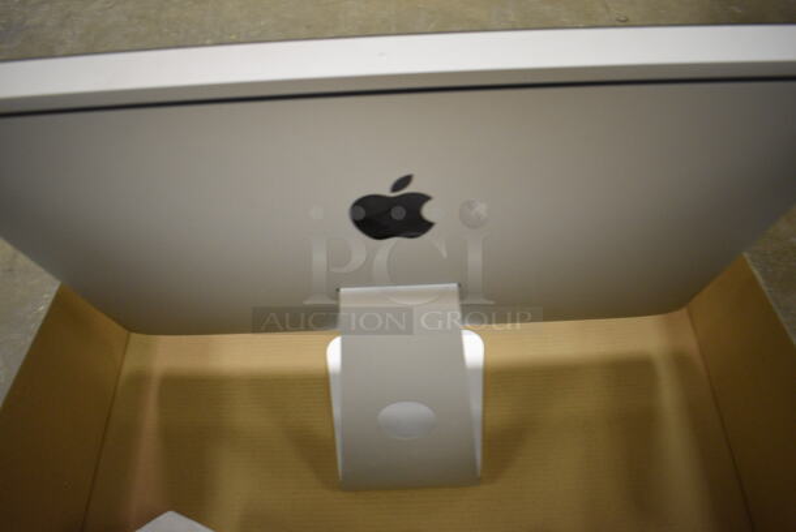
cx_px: 398
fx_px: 664
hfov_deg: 61.9
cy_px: 266
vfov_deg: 43.7
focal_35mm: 30
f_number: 3.5
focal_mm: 20
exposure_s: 1/125
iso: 1600
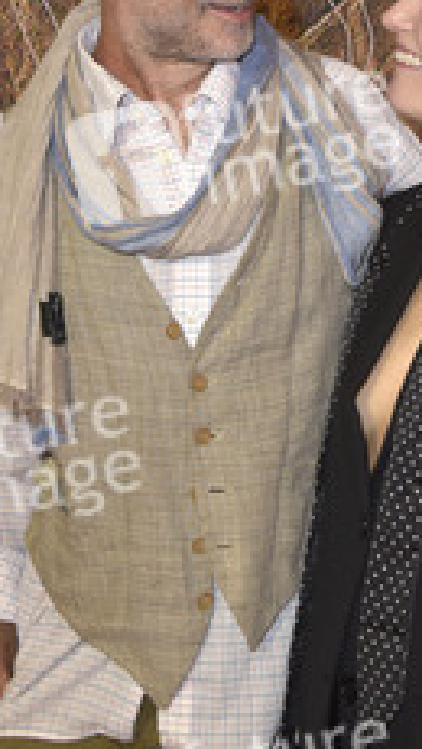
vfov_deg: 30.5
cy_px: 311
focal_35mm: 69
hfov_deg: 17.4
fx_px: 1372
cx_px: 328
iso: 800
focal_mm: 38
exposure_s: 1/200
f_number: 5.6
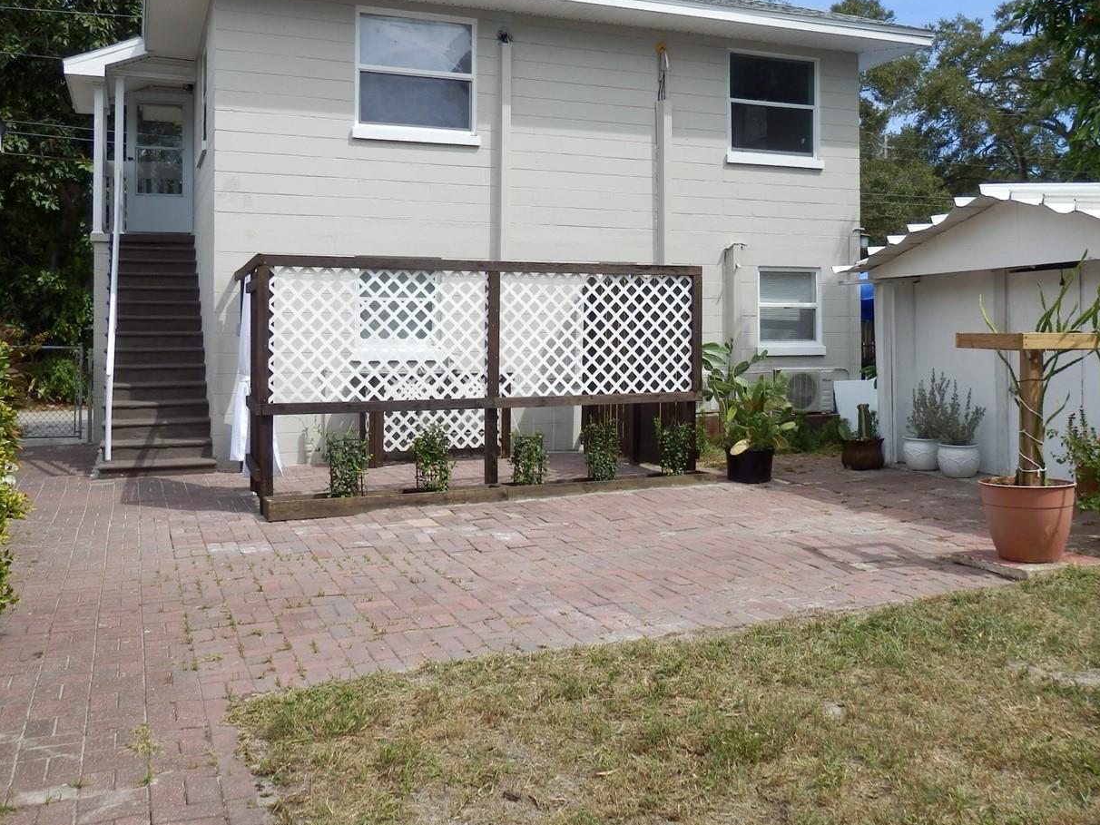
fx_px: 1049
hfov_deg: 55.3
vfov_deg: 42.7
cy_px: 316
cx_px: 565
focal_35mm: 33
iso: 80
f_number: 3
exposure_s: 1/1000
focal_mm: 4.5
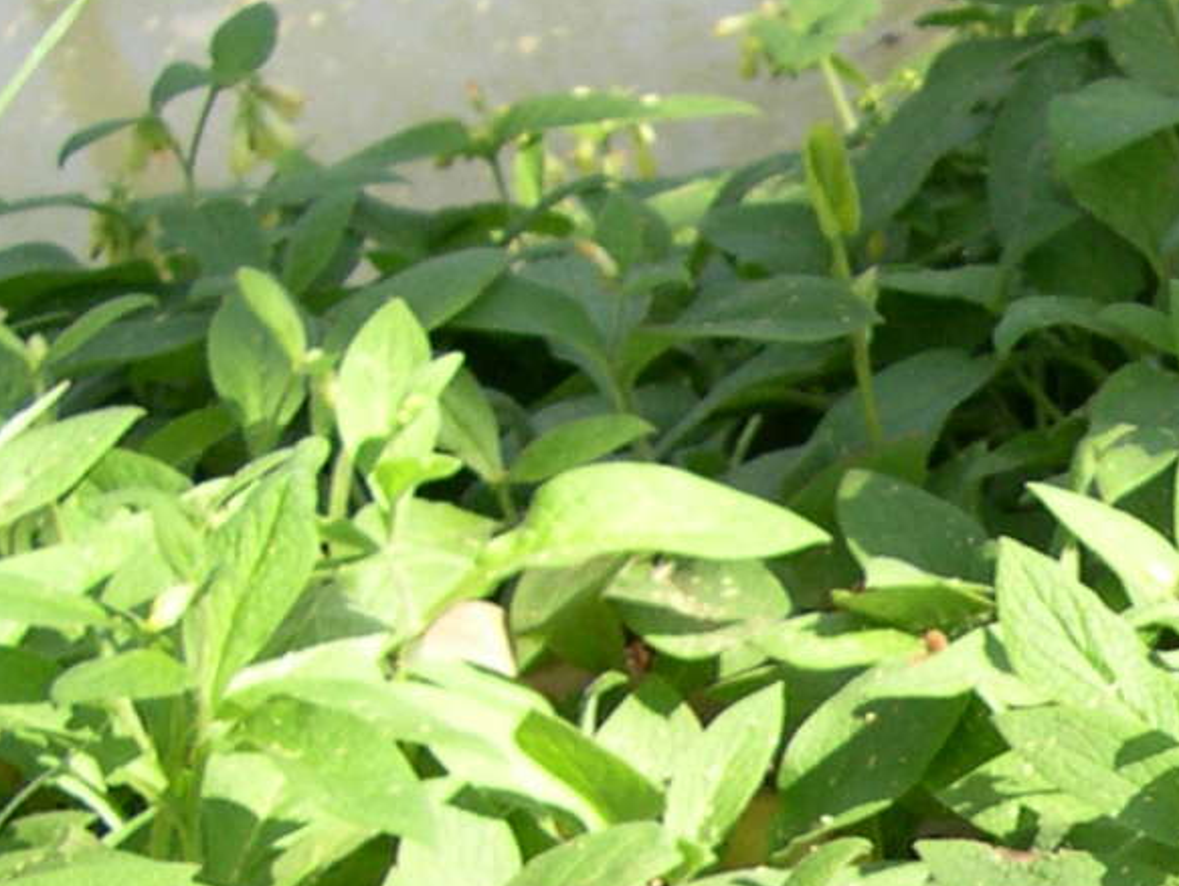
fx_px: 5044
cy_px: 1193
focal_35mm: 148
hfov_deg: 12.5
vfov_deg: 9.8
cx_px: 1933
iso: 100
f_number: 2.8
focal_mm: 8
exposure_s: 1/236
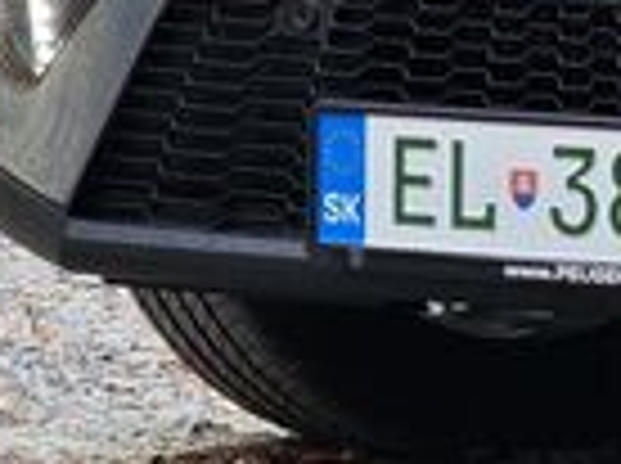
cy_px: -295
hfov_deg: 4.6
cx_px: 1660
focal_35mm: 421
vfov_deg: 3.5
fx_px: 7539
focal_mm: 11.5
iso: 50
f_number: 1.8
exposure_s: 1/100
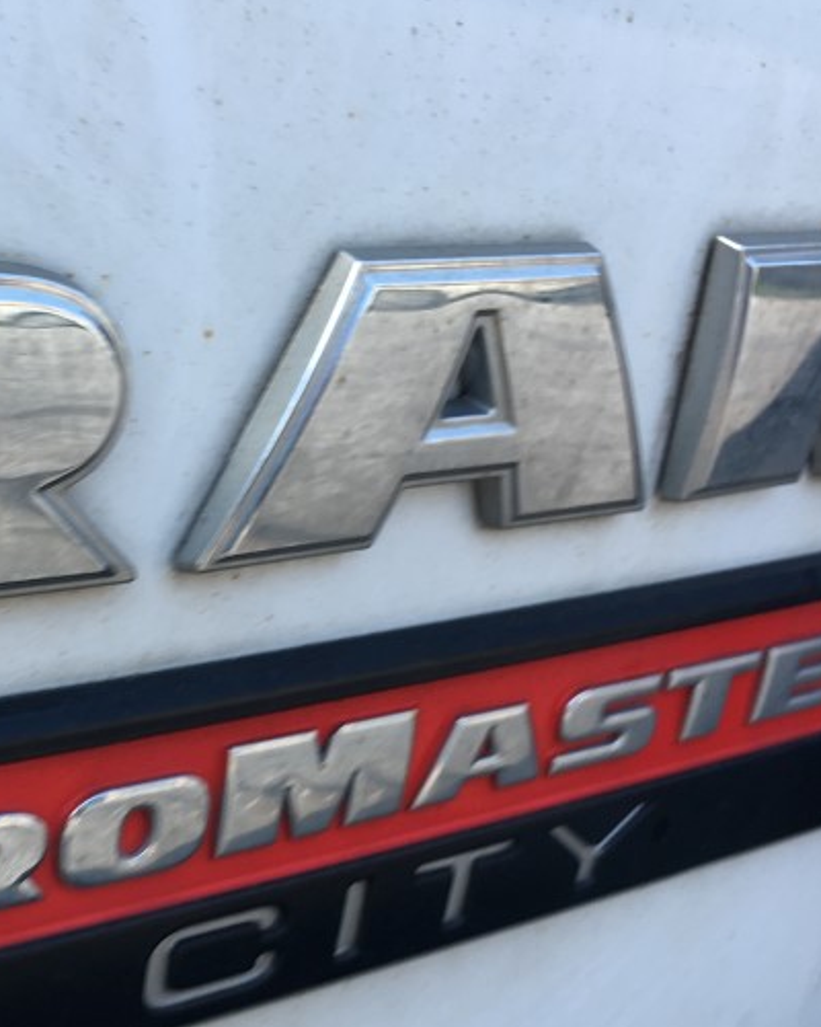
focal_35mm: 58
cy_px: 680
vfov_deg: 32.2
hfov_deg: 25.7
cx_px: 142
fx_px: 1762
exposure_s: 1/148
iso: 25
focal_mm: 4.15
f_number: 2.2
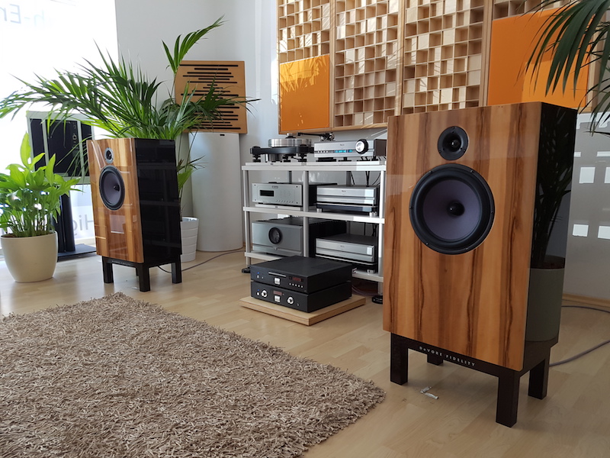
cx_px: 305
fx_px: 458
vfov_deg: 53.1
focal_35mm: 26
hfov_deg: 67.3
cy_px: 229
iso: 100
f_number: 1.7
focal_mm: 4.2
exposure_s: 1/50
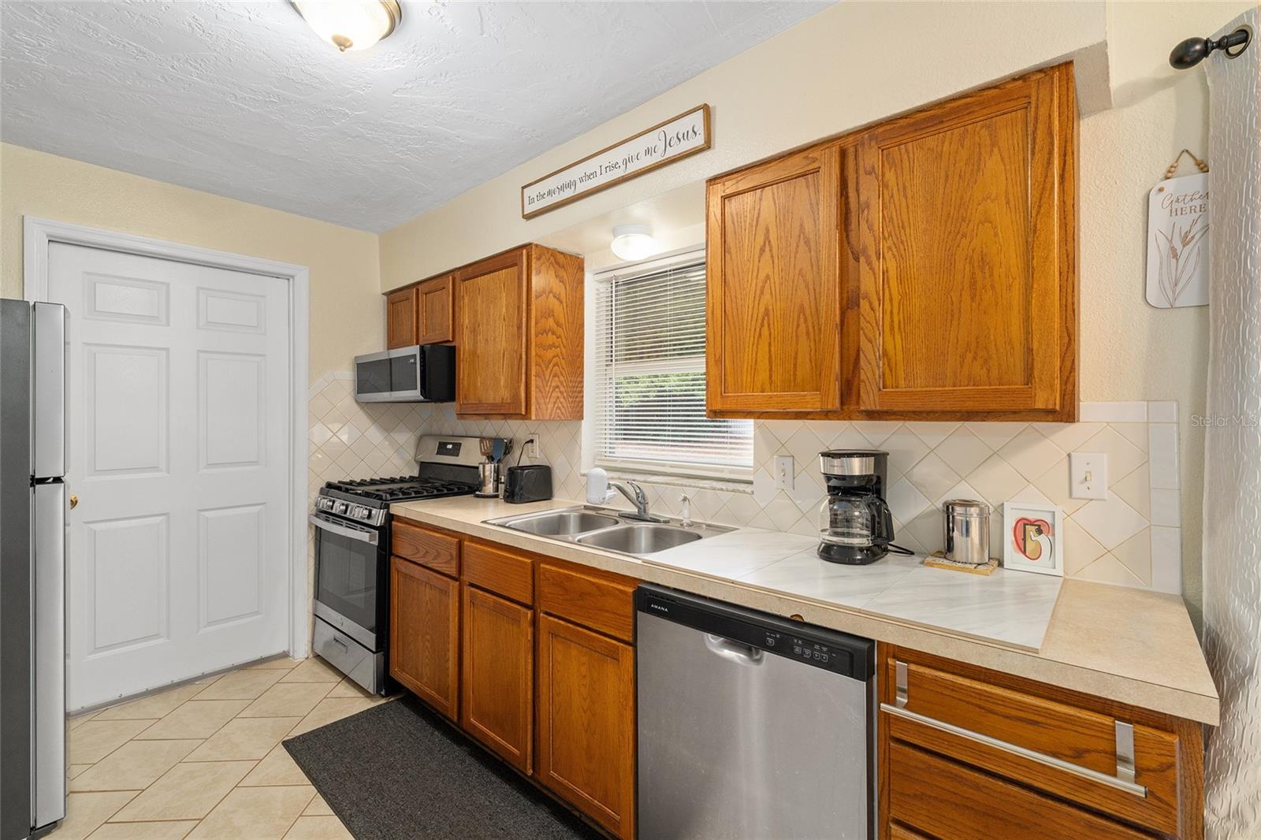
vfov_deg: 73.7
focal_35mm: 16
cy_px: 420
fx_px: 560
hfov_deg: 96.7
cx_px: 630
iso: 400
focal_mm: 16
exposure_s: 1/8
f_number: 8
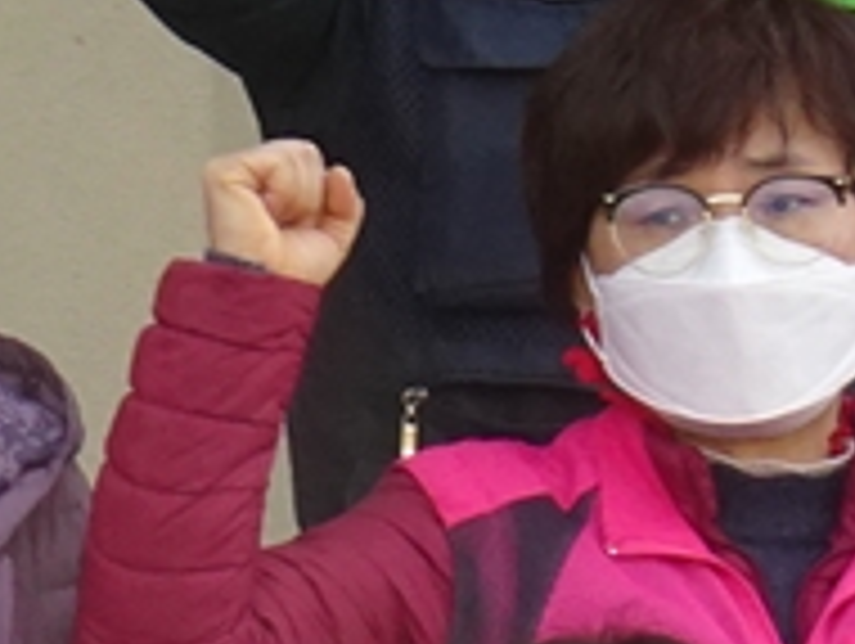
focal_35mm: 788
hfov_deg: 2.5
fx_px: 19488
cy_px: 829
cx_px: 940
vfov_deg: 1.9
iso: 200
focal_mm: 23.91
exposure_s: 1/160
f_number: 5.6
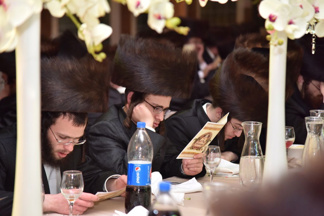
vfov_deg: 11.4
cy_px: 108
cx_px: 162
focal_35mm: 120
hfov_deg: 17.1
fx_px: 1080
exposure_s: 1/125
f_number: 4
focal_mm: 120
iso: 1250
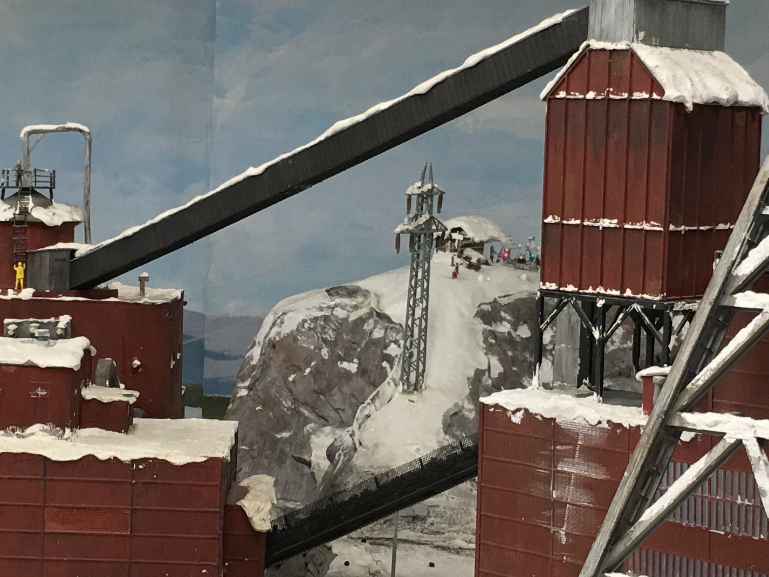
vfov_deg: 18.0
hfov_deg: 23.8
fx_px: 1821
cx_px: 411
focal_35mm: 82
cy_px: 323
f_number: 2.2
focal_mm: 4.15
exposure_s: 1/33
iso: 40
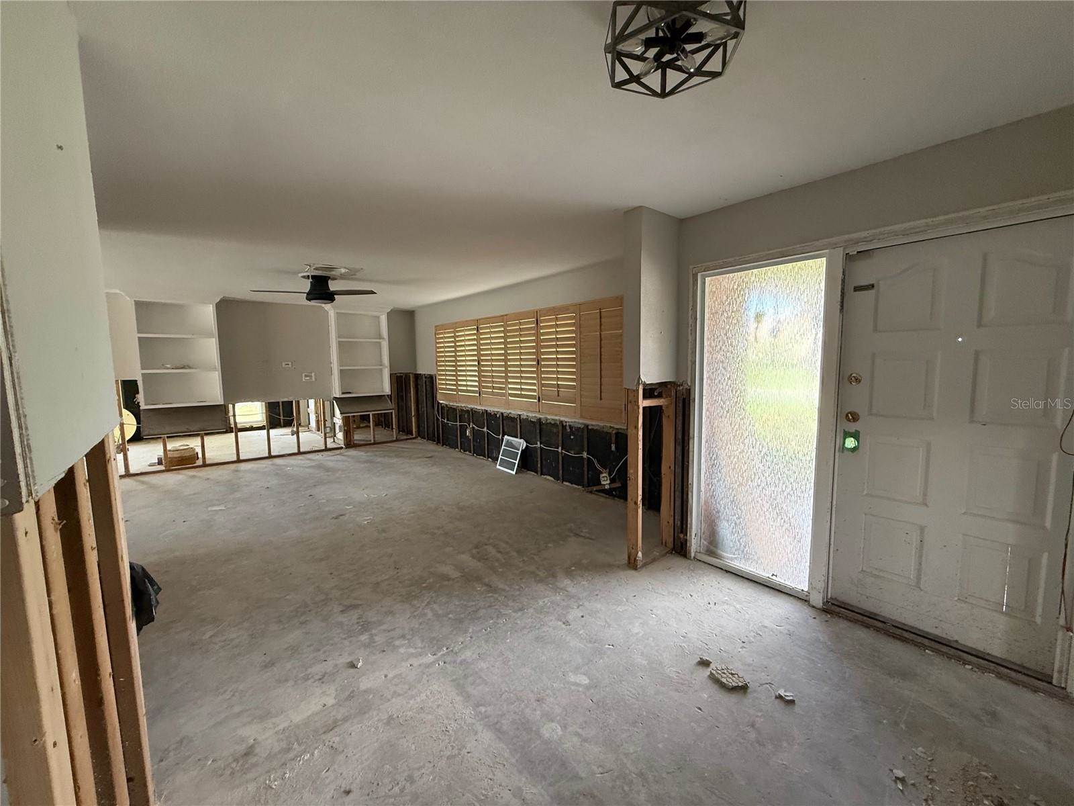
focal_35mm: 14
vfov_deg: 85.7
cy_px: 403
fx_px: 434
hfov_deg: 102.1
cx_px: 537
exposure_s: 1/99
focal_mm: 2.22
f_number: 2.2
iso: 250
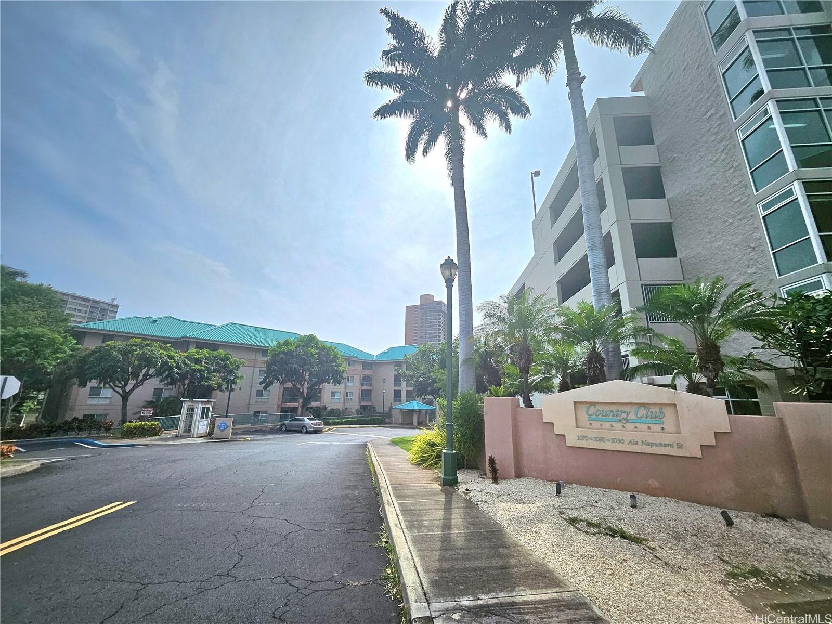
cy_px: 312
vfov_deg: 89.9
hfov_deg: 106.2
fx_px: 312
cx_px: 416
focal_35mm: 13
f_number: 2.2
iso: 32
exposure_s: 1/5000
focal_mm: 1.7
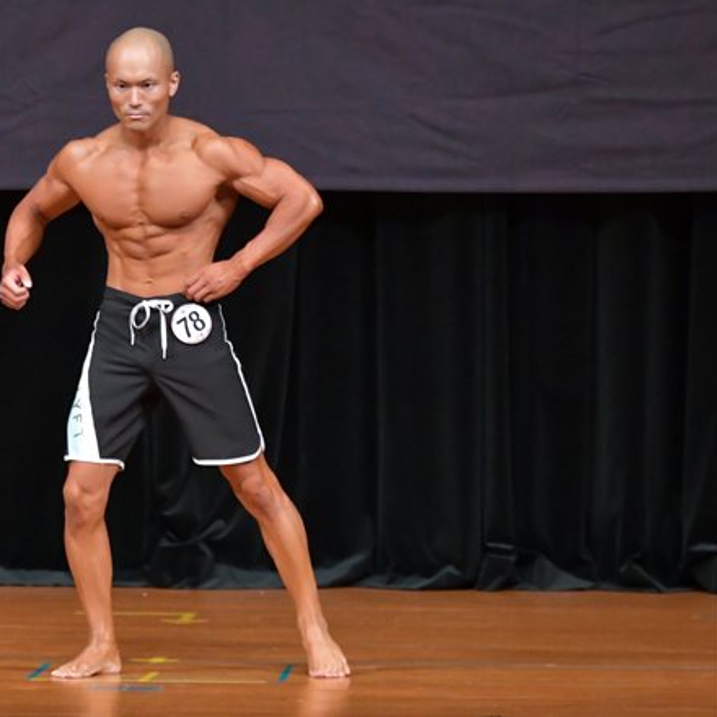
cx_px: 92
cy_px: 329
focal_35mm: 404
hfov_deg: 4.3
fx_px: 9467
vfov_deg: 4.3
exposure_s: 1/400
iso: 5000
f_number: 5.6
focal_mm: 180
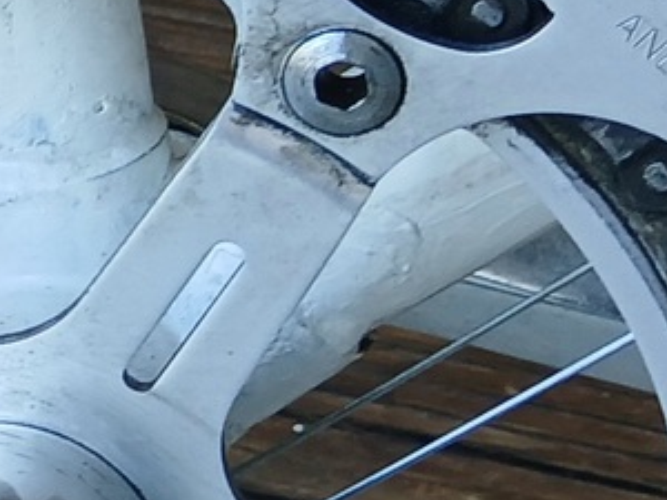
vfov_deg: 8.4
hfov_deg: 9.6
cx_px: -1041
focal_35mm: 177
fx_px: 3411
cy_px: 89
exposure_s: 1/50.3
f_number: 1.8
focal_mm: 3.98
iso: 32
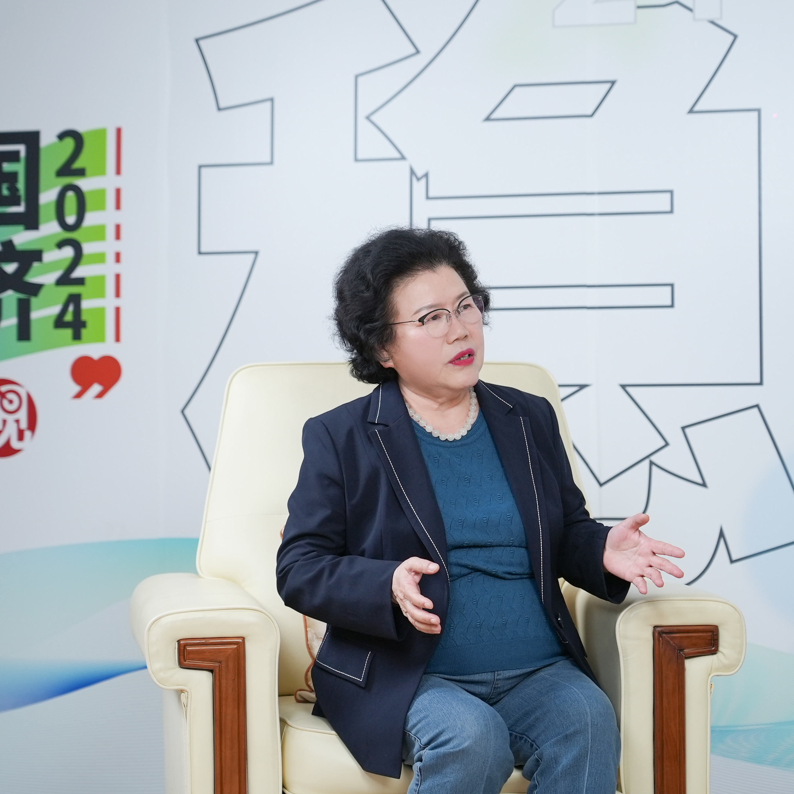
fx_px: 2569
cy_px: 398
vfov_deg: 17.6
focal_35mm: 99
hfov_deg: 17.6
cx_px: 389
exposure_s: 1/125
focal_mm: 77
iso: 640
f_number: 4
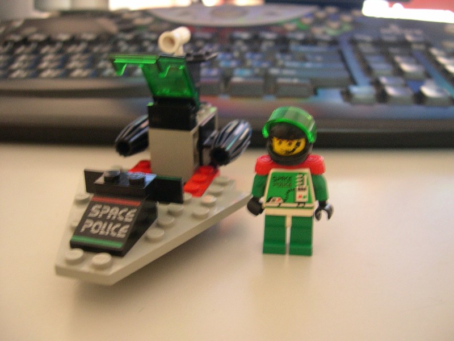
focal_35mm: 38
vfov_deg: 37.7
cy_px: 170
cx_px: 227
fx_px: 498
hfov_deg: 49.0
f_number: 2.8
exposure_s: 1/4.8
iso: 388
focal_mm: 8
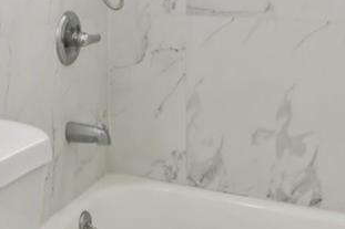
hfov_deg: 27.2
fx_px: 690
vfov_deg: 17.9
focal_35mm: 72
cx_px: 44
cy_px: -51
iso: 400
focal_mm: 14
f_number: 8
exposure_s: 1/20
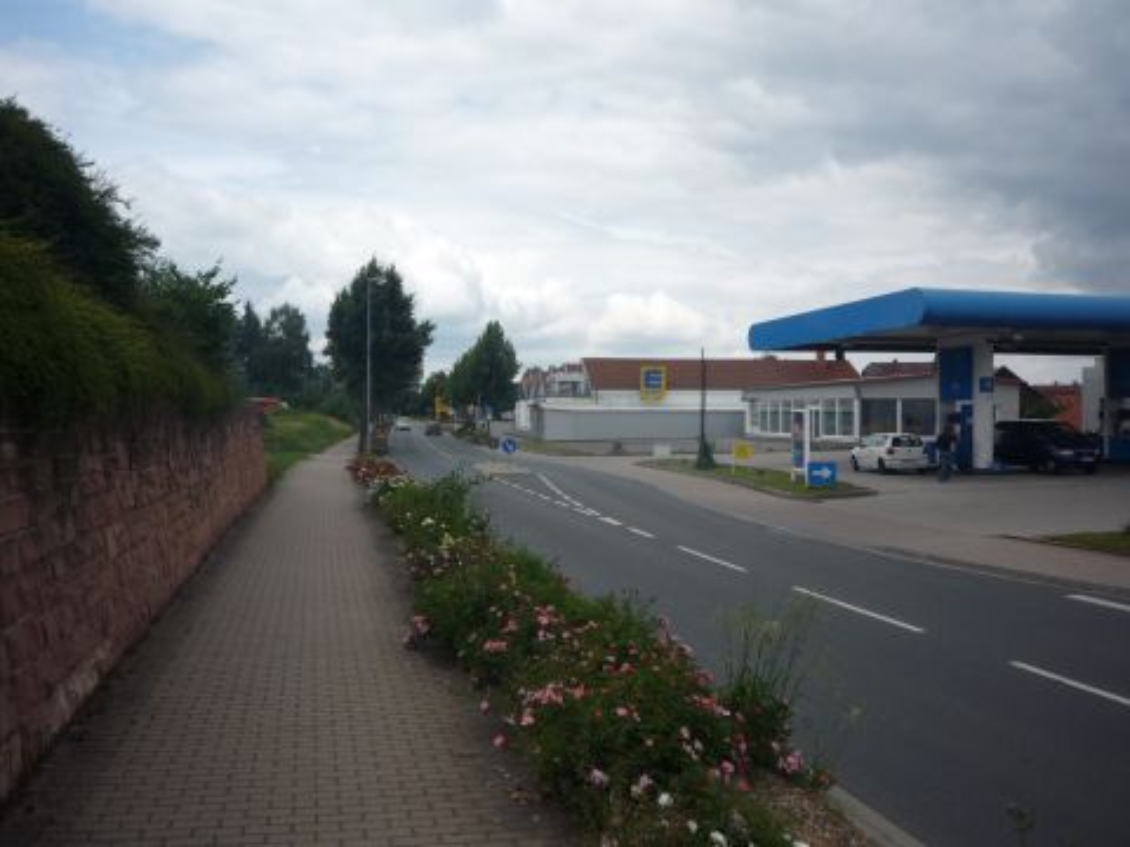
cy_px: 424
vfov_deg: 44.2
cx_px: 565
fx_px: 1045
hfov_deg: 56.8
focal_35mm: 32
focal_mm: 5.2
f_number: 5.6
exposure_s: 1/400
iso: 100
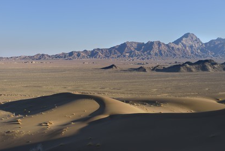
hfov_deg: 31.9
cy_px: 76
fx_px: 394
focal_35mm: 63
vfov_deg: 21.6
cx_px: 112
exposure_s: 1/250
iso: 200
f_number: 11
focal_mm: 62
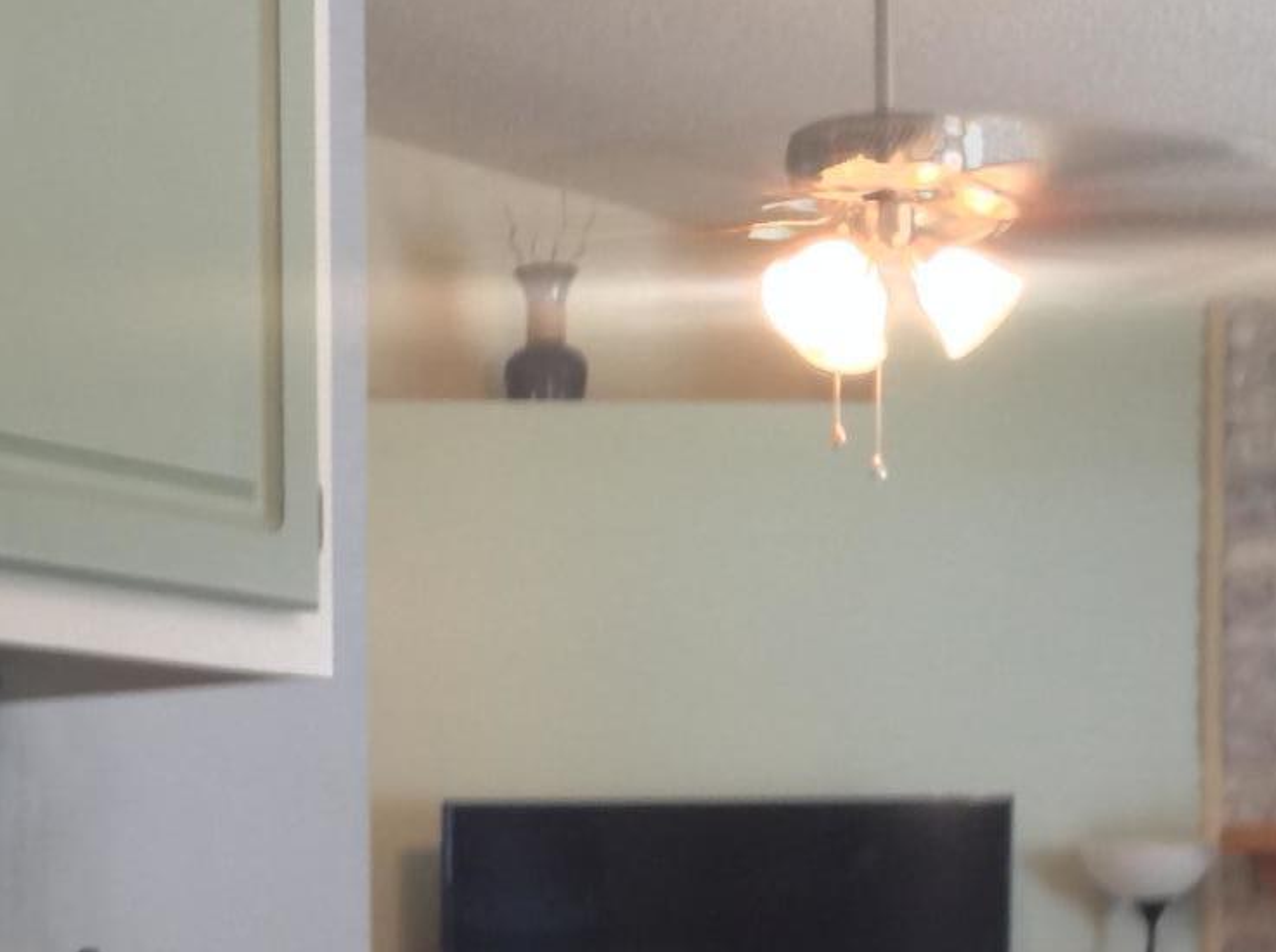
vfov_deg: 14.9
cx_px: 222
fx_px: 3496
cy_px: 1178
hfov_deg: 20.4
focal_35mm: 95
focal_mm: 4.28
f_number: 2.4
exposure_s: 1/15
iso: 125
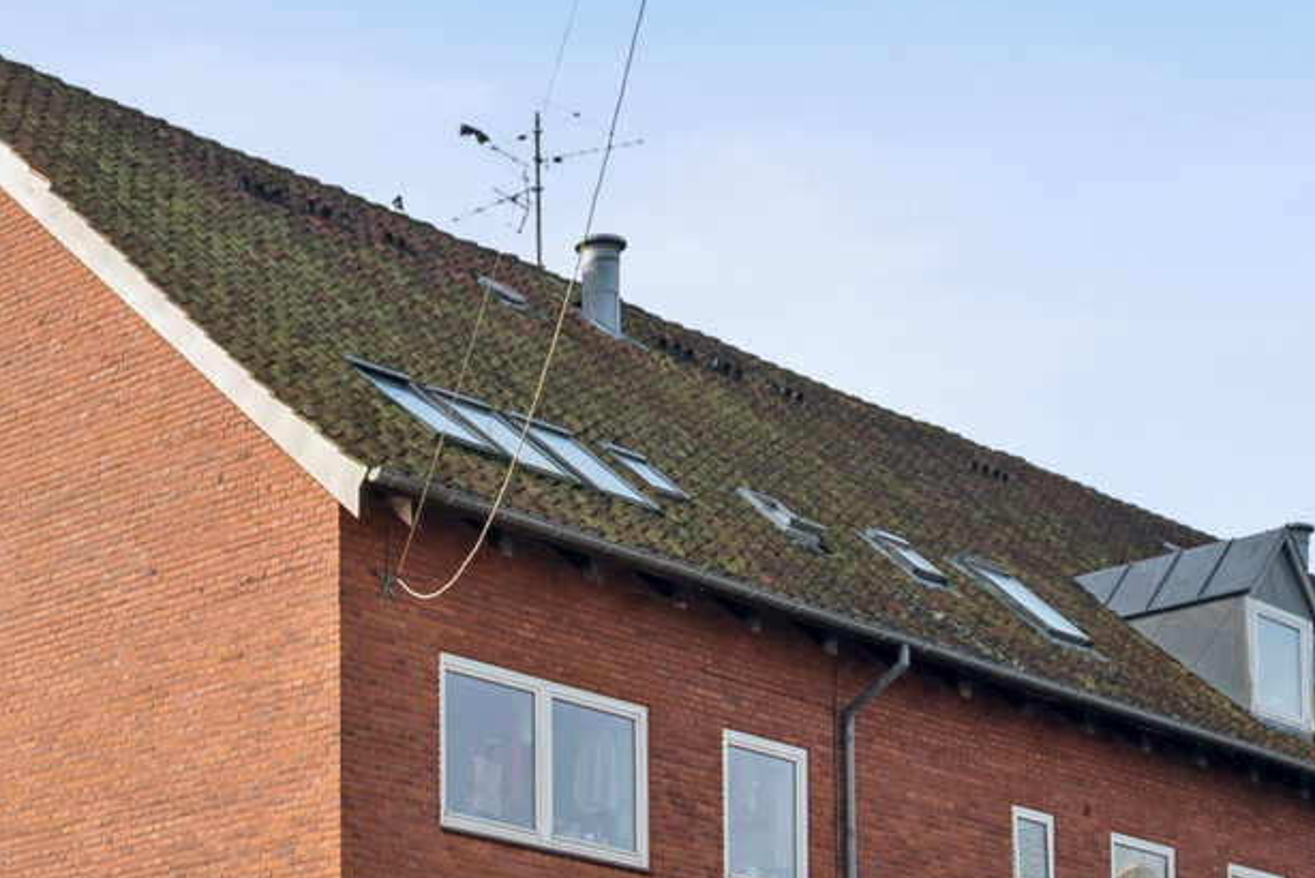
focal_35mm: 85
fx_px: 3122
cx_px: 161
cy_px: 816
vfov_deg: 15.8
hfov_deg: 23.2
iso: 80
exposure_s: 1/160
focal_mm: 17.5
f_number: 6.3
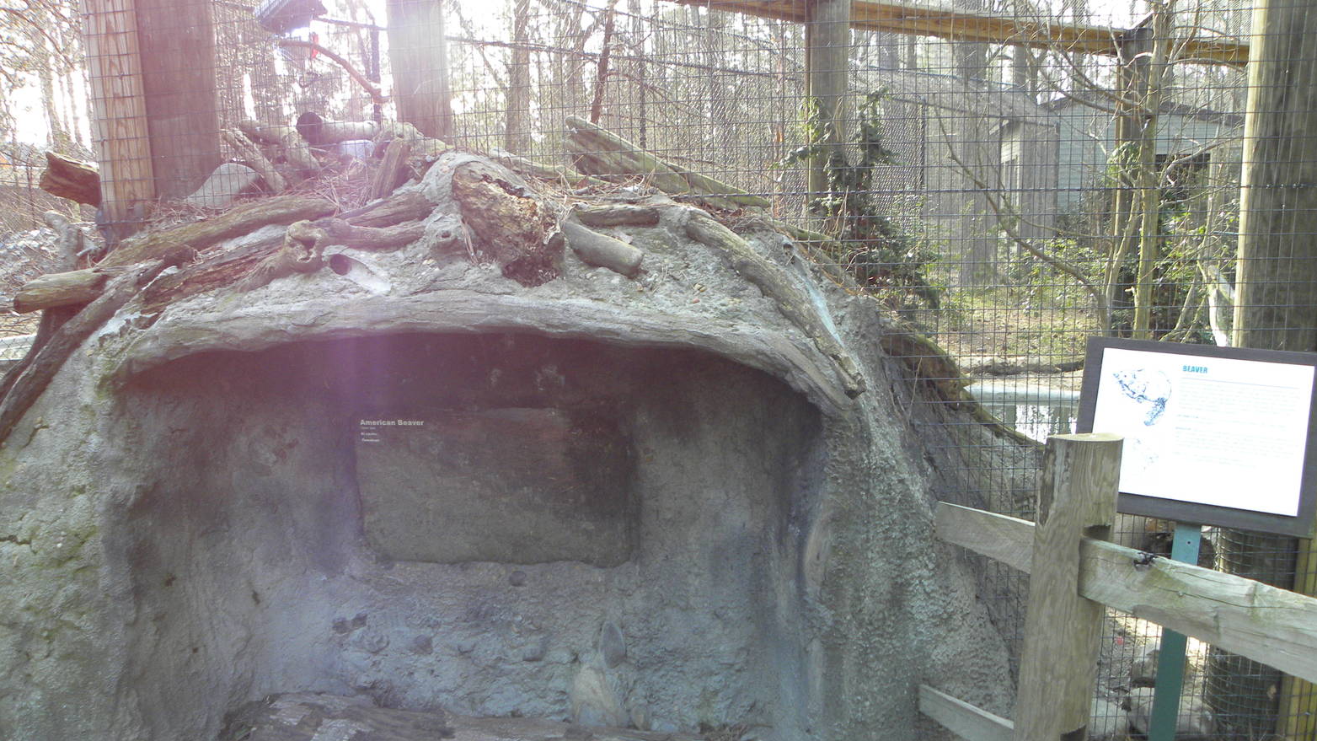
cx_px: 660
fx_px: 1013
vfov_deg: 40.1
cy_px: 432
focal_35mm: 29
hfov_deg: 66.1
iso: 153
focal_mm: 4.6
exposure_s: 1/65.1
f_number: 2.8
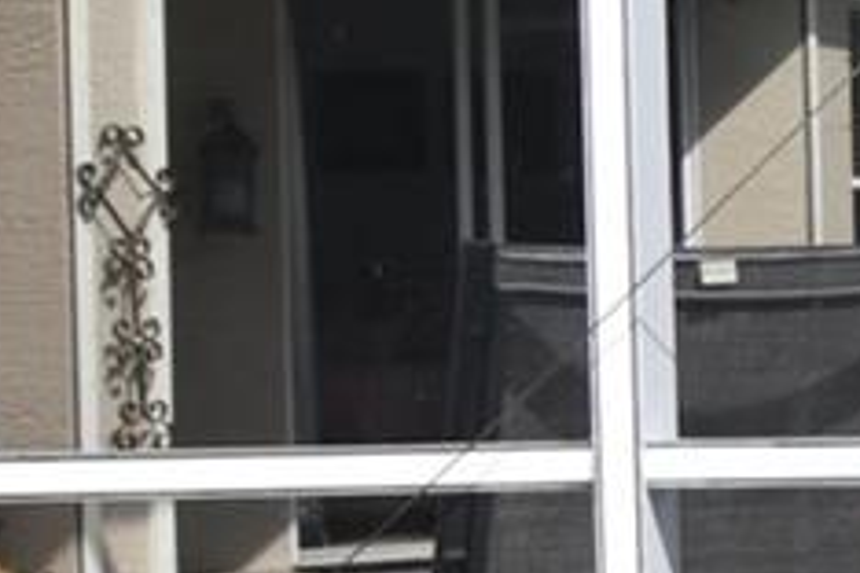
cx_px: 2558
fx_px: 2938
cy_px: 301
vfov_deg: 11.1
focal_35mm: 123
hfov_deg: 11.0
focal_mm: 12
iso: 100
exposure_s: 1/250
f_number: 8
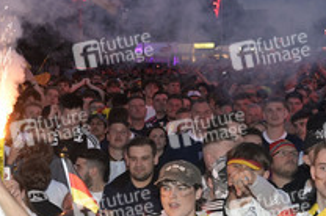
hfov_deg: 18.0
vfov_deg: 12.0
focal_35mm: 113
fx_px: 1022
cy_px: 169
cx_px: 71
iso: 8000
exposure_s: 1/250
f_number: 8
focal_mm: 52
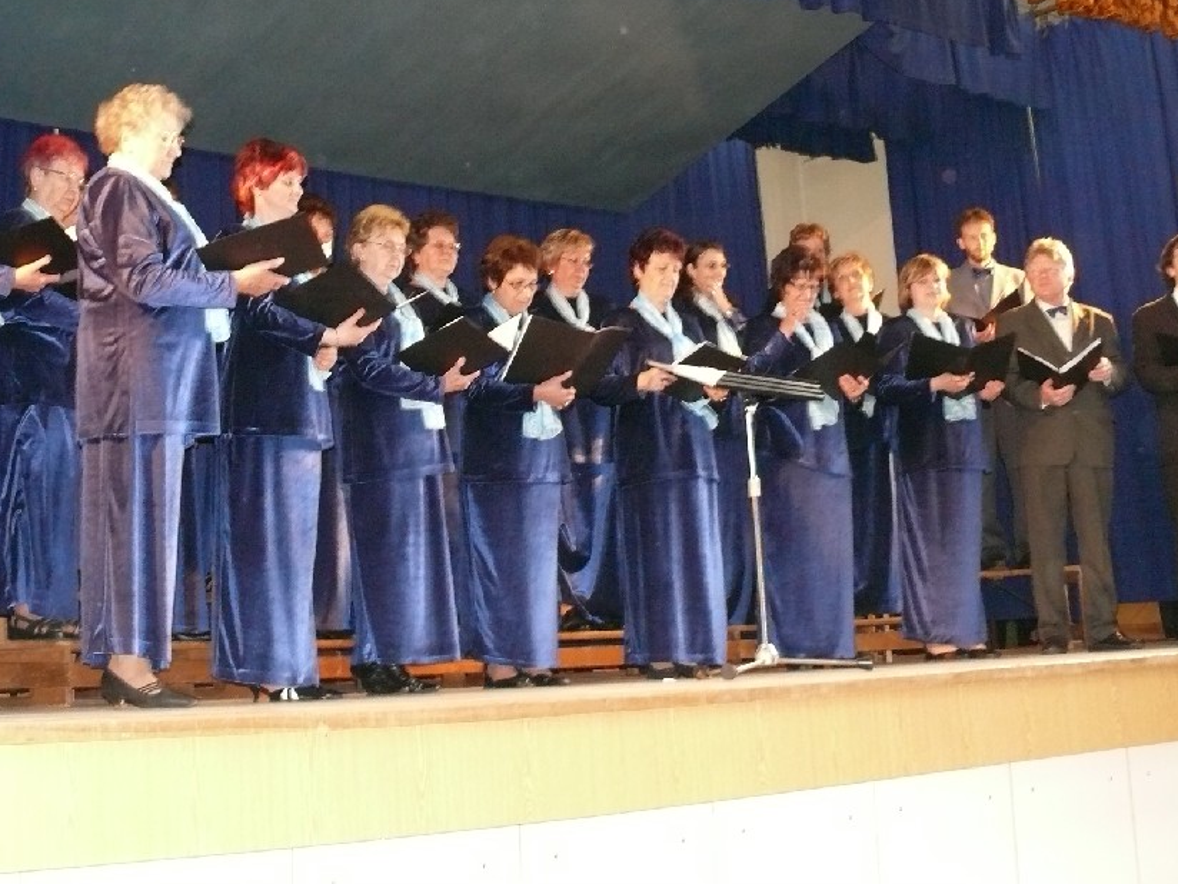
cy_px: 247
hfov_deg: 37.3
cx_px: 446
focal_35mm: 51
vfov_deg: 28.2
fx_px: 1736
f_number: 2.8
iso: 400
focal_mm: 7.4
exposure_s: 1/30
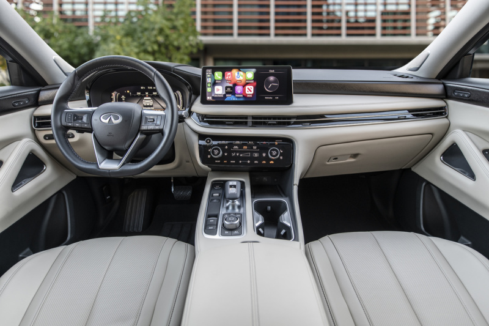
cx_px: 244
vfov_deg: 61.9
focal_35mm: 20
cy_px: 163
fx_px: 272
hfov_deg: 84.0
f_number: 4
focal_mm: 20
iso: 200
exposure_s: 1/40
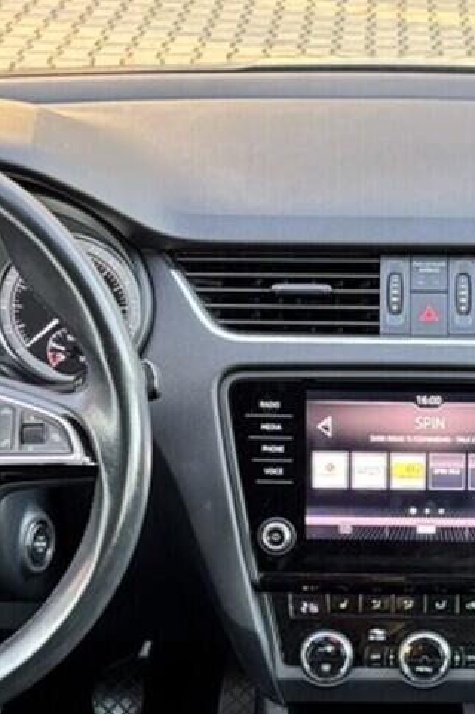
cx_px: 426
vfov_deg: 24.3
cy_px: 659
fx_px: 1605
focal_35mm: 81
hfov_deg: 16.6
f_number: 1.6
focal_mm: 5.96
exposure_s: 1/60
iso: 250
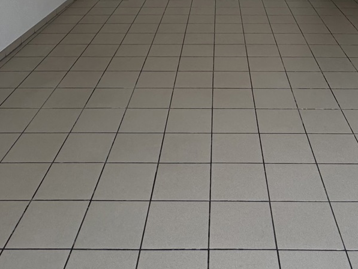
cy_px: -129
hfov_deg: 41.8
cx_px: 220
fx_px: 465
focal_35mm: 45
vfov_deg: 25.0
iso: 40
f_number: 2.2
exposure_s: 1/207
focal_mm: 2.22
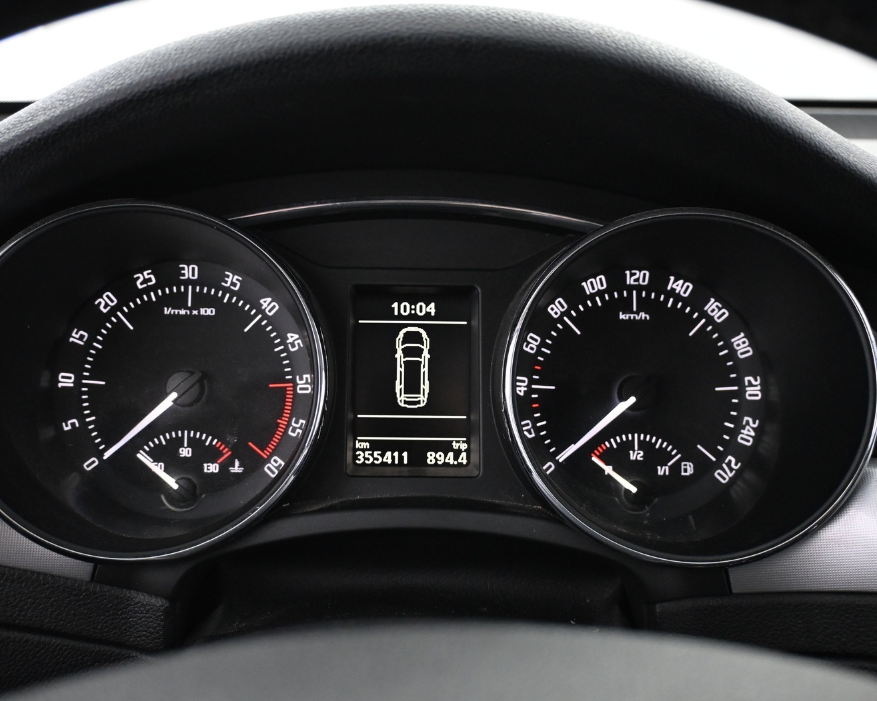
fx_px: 968
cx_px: 419
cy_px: 348
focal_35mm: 37
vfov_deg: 39.8
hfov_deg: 48.7
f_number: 4
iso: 2800
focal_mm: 21.5
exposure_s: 1/30
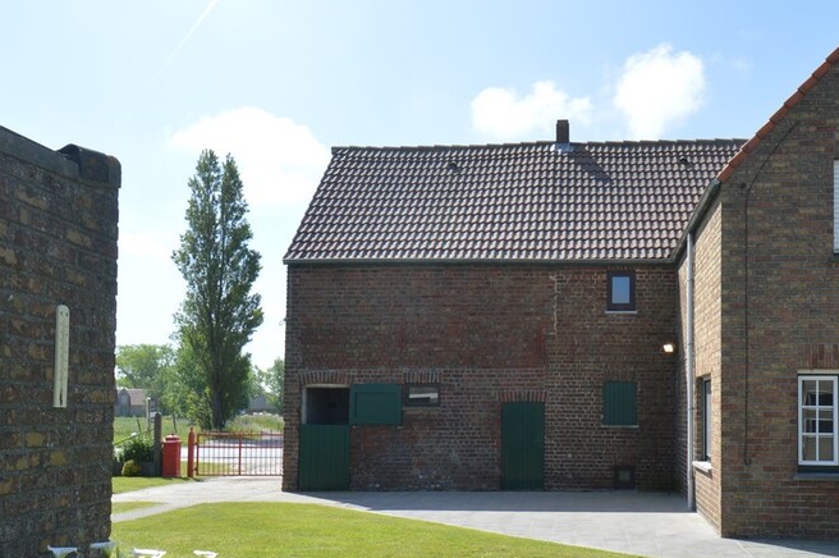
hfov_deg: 54.7
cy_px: 387
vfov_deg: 38.2
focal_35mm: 34
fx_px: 792
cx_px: 556
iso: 100
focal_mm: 11
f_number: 8
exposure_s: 1/250
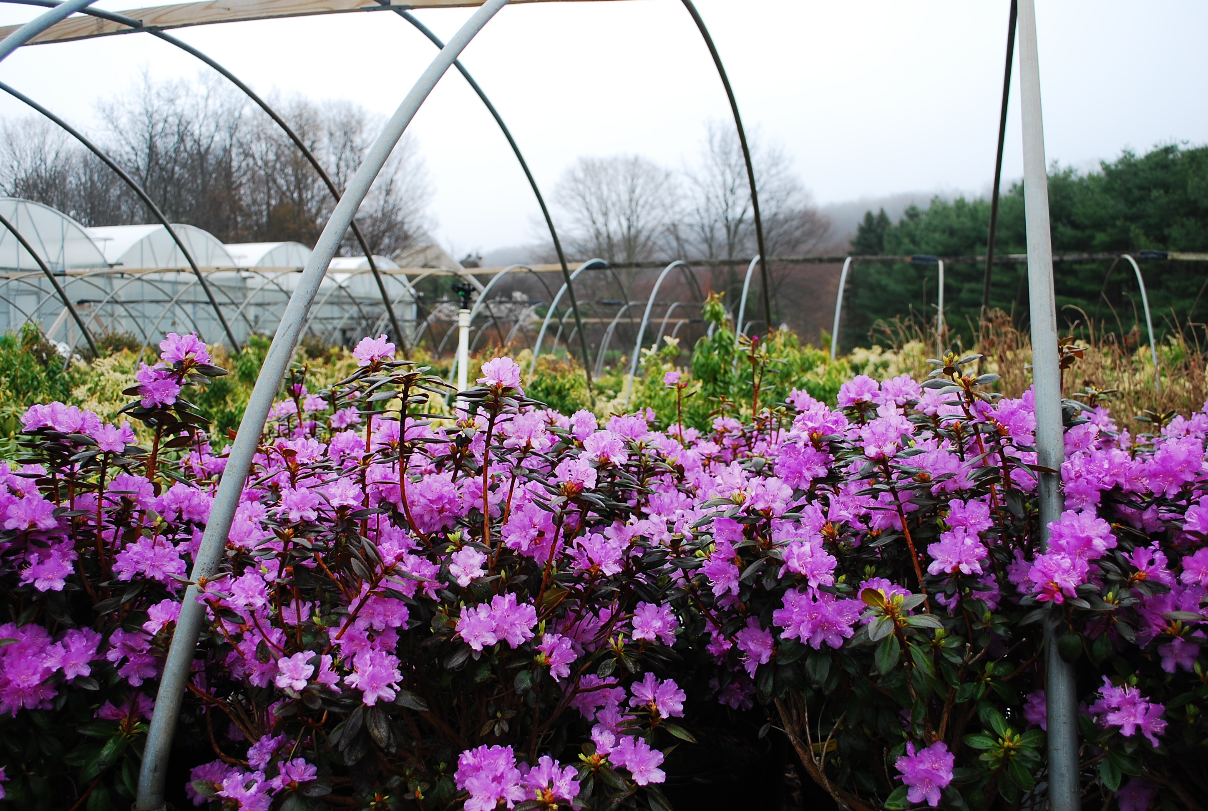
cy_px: 406
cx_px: 604
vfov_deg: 40.1
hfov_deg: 57.1
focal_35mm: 33
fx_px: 1110
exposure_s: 1/100
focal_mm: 22
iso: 100
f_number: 5
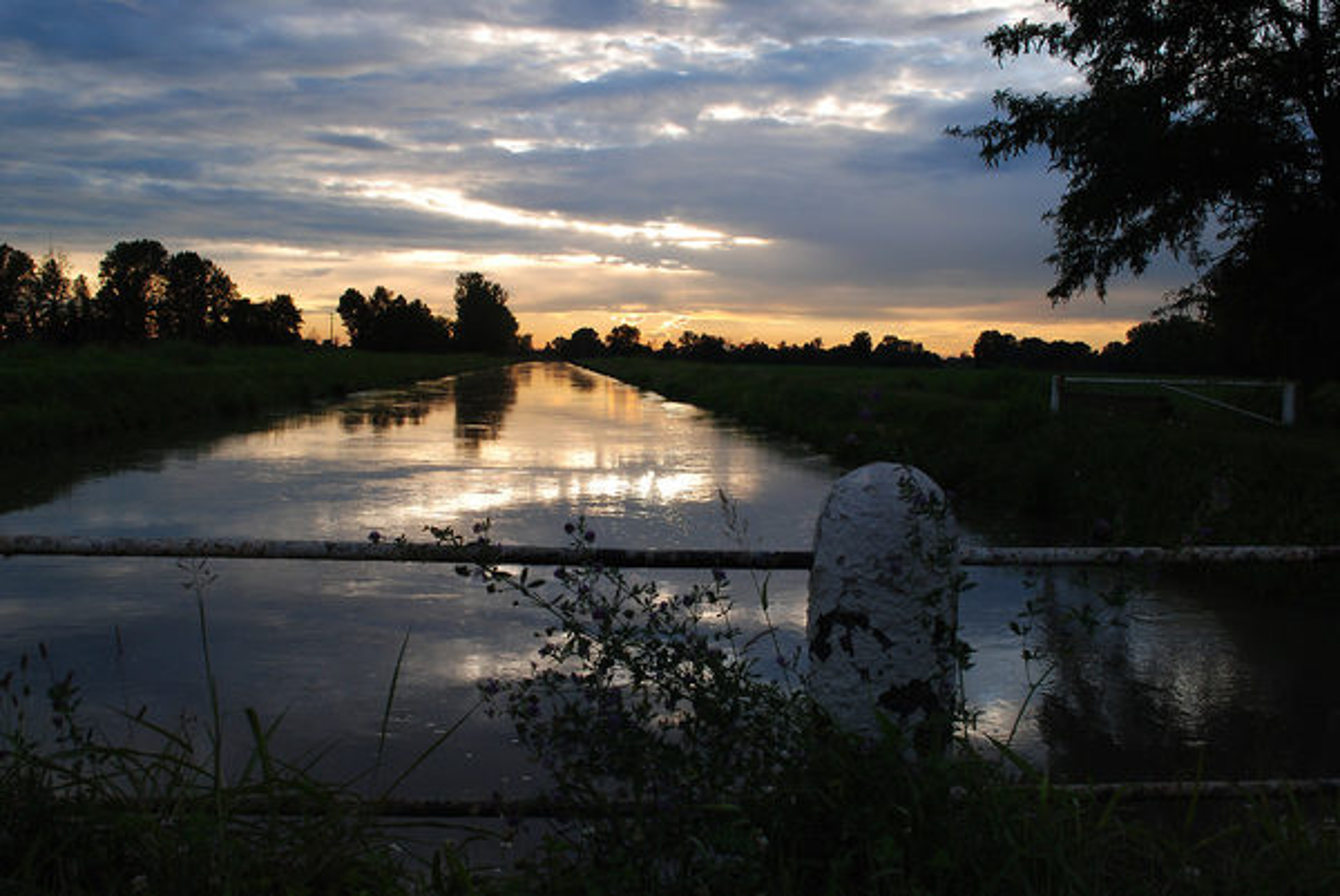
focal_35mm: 33
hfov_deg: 57.2
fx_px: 1229
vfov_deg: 40.0
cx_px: 670
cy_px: 448
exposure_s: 1/100
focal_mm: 22
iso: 200
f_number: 9
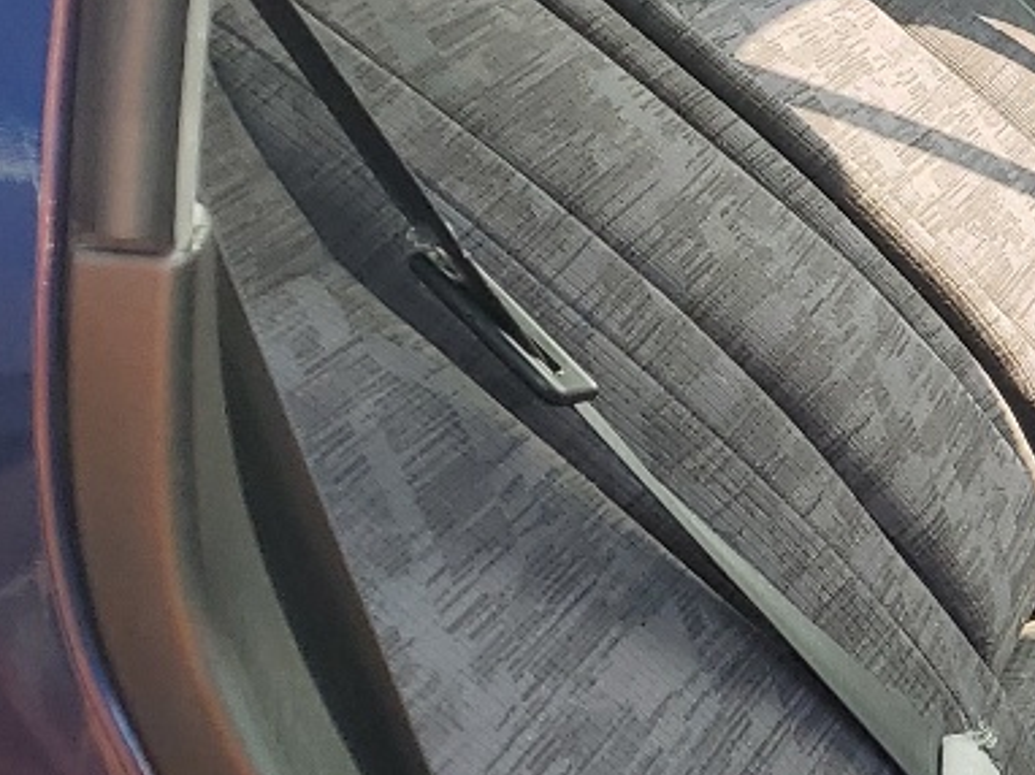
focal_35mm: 109
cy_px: 518
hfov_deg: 15.7
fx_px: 3257
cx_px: 1802
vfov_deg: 13.5
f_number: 1.5
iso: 50
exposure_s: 1/417
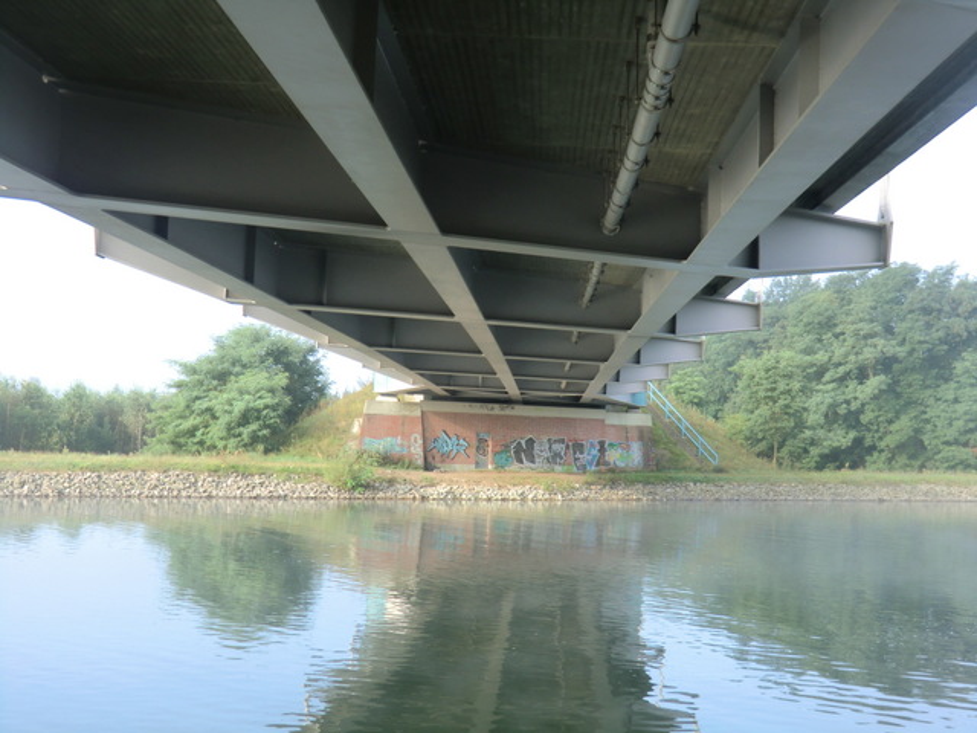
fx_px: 1327
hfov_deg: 40.4
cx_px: 488
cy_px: 366
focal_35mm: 47
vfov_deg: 30.9
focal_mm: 8.4
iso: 64
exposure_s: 1/80
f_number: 4
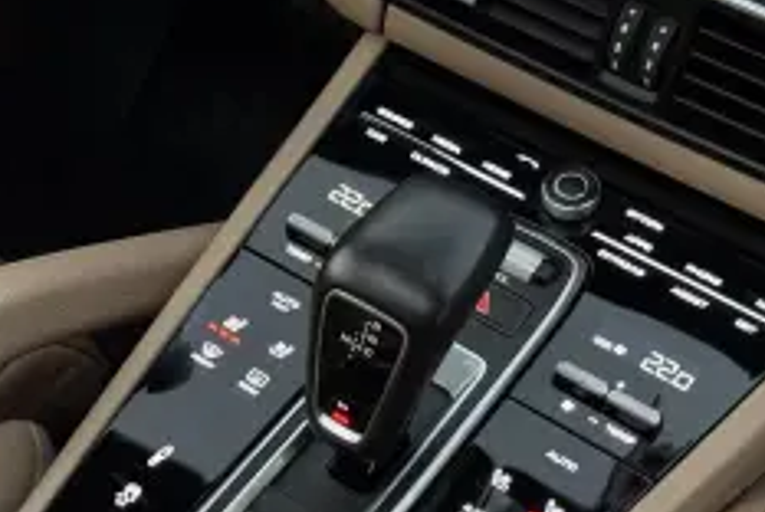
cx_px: 345
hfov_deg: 26.3
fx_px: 1638
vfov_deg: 17.7
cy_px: 391
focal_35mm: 77
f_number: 1.78
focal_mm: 6.76
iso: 100
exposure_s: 1/82
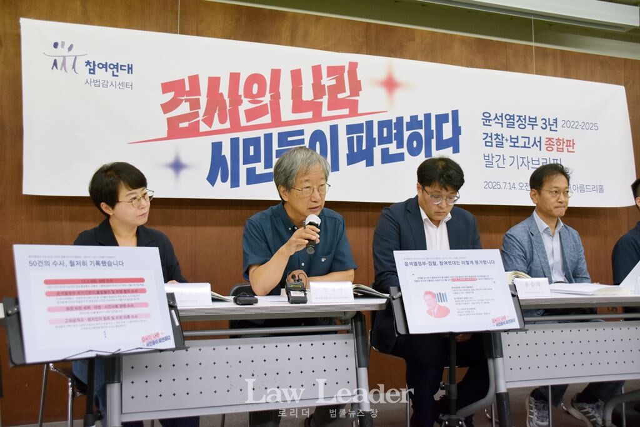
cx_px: 320
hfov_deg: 53.1
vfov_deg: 36.9
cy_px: 214
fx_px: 640
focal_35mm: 36
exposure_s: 1/200
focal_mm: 24
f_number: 4
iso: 500
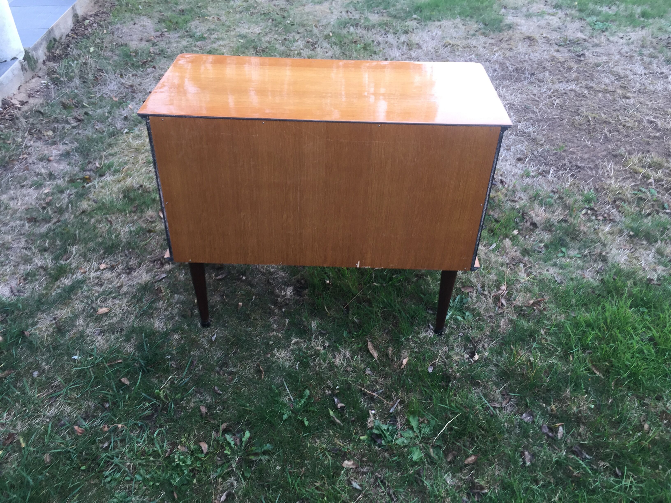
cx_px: 336
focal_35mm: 29
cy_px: 252
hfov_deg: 61.7
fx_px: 562
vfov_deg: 48.2
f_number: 2.2
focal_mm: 4.15
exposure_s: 1/100
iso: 40
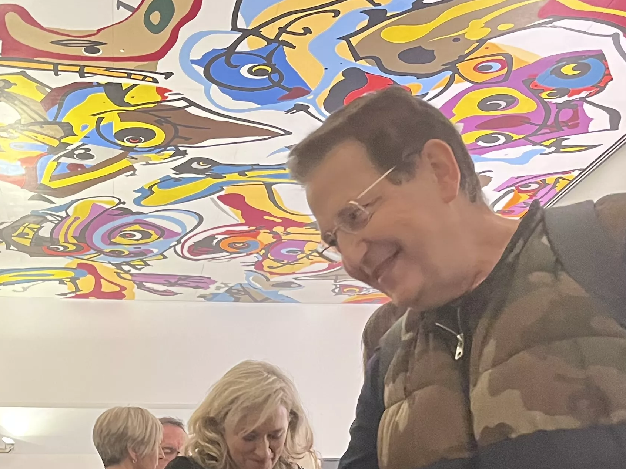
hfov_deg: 31.0
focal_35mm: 62
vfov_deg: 22.7
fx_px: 1121
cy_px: 466
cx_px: 217
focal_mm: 5.1
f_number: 1.6
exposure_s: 1/50
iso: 500
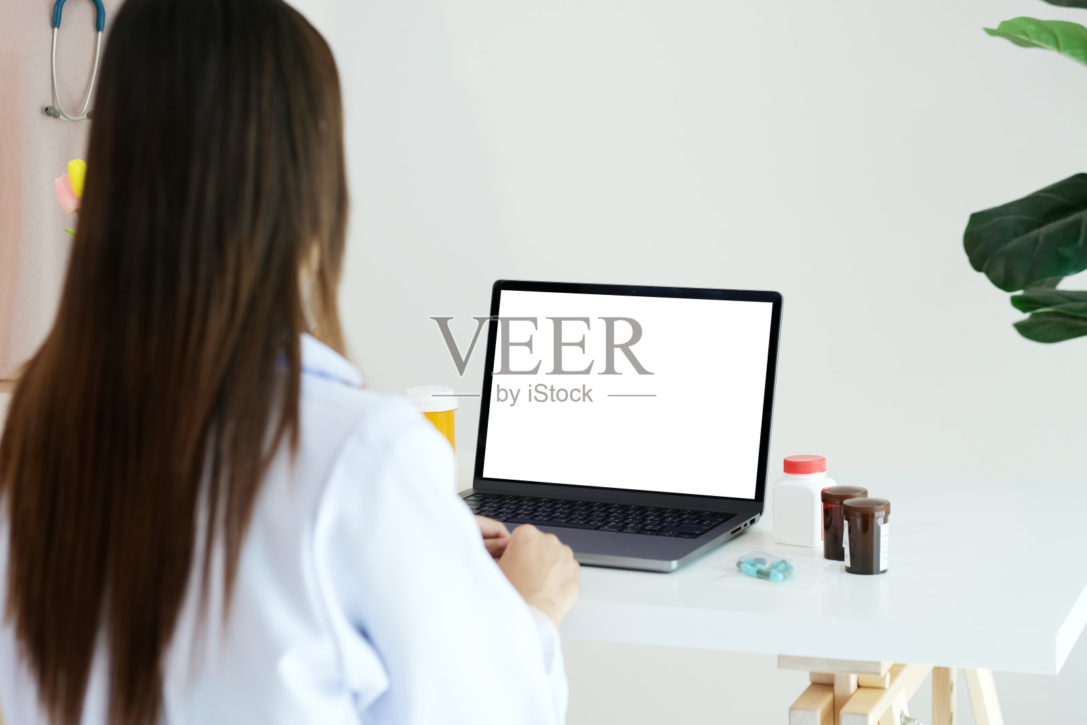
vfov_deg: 16.3
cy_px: 362
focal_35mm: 84
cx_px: 544
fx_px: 2536
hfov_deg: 24.2
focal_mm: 56
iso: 250
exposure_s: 1/420
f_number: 2.8
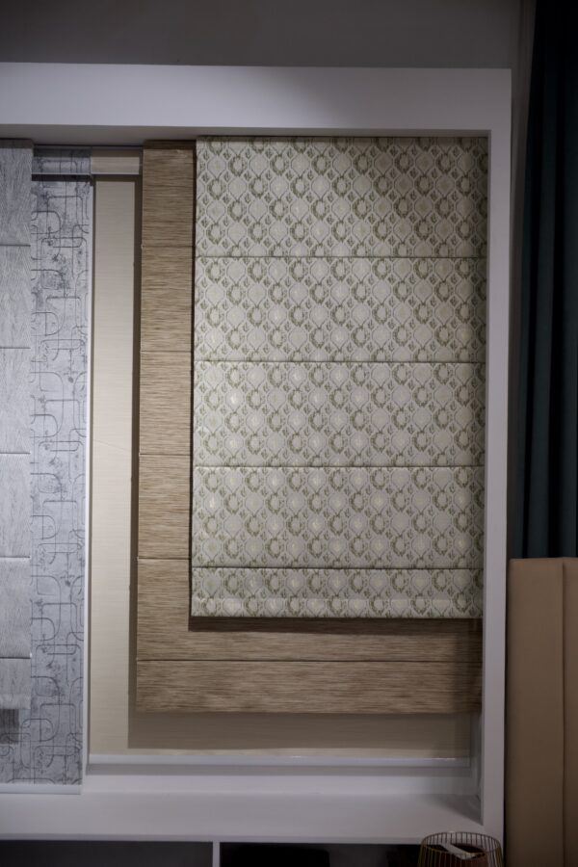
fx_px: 1300
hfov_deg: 25.1
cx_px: 289
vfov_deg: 36.9
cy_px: 434
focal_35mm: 54
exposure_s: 1/105
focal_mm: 35.8
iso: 640
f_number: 3.6
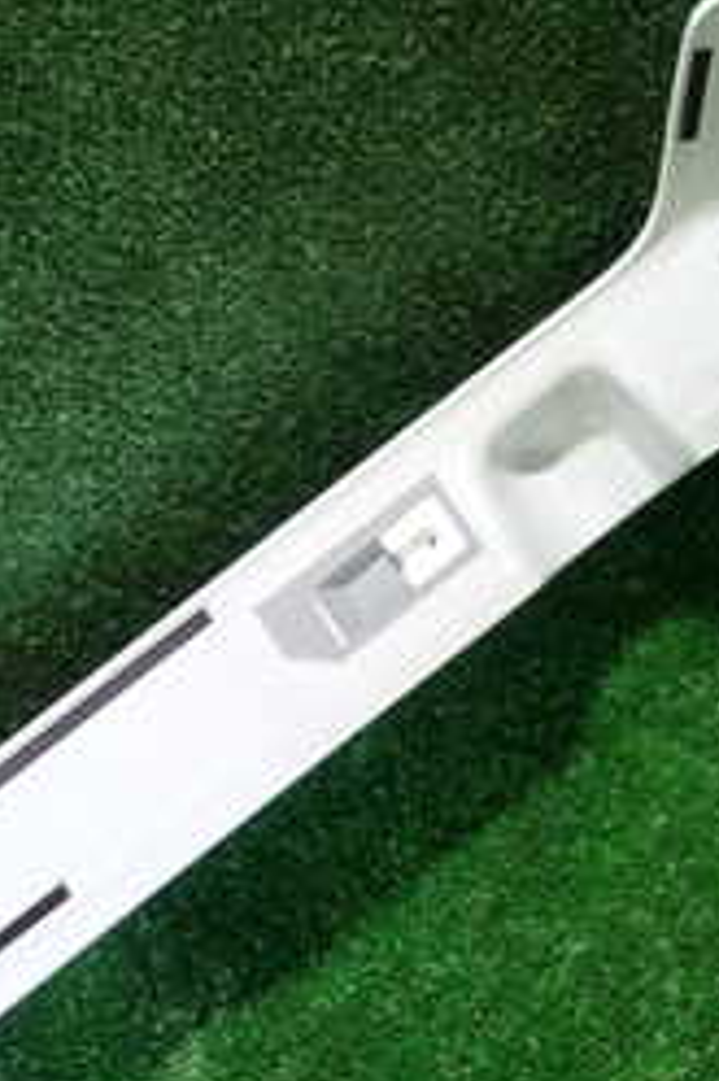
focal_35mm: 63
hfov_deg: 20.5
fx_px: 1890
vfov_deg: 31.6
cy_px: 344
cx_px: 802
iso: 200
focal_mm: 4.5
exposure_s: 1/40
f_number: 2
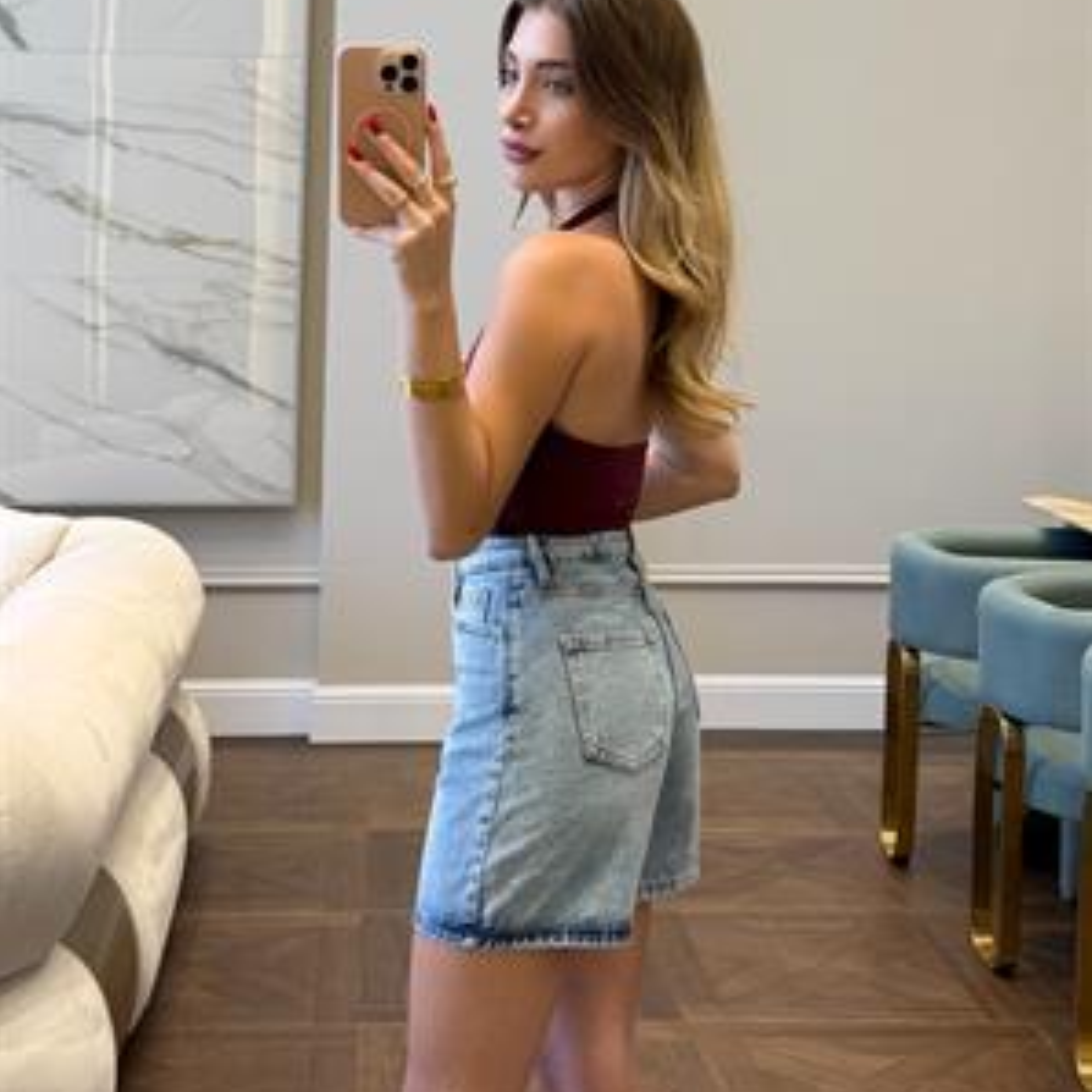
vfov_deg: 29.9
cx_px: 546
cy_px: 381
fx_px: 2034
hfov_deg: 30.0
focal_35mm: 57
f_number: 1.78
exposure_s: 1/50
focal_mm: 6.76
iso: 50
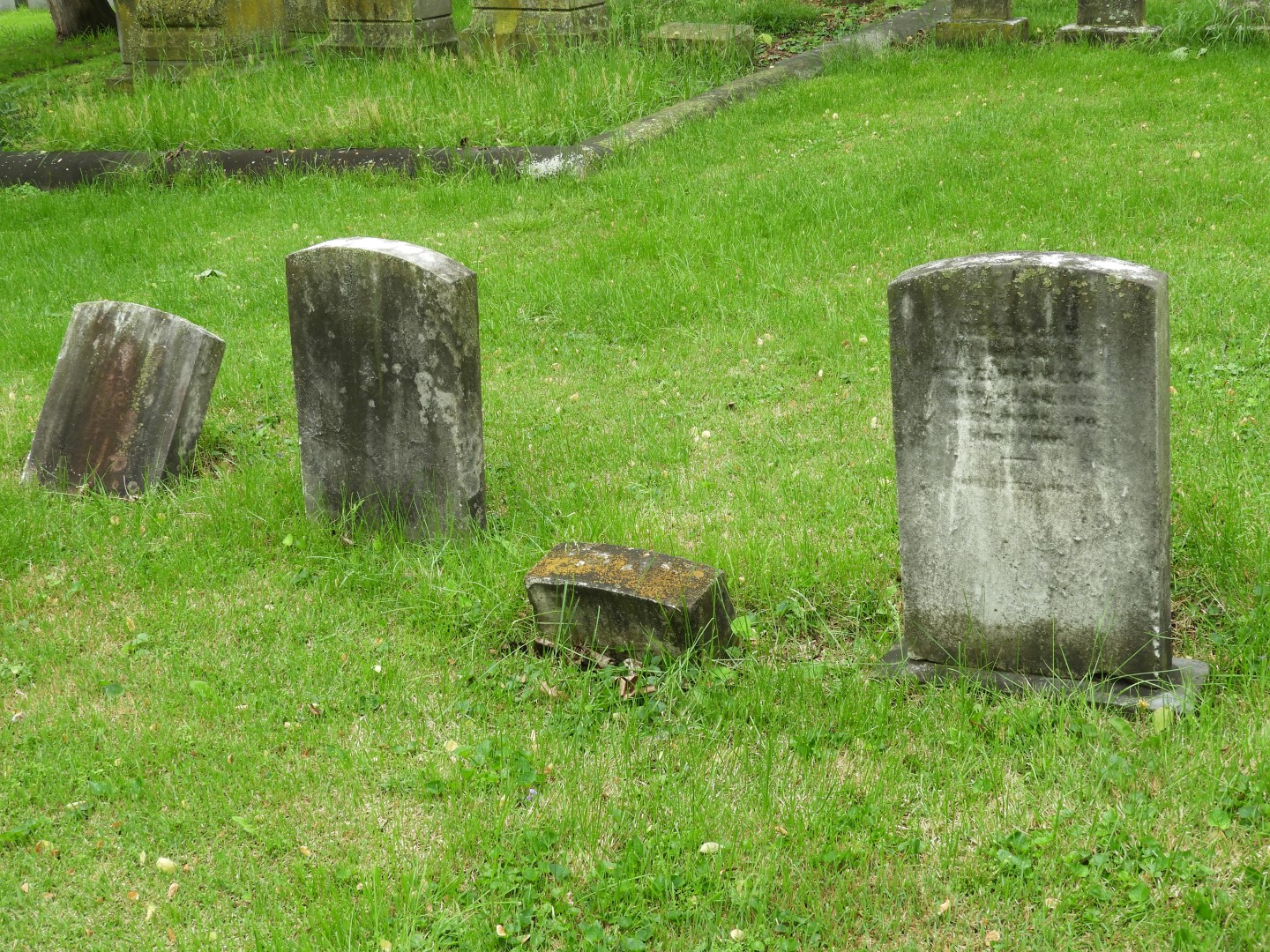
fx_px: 1834
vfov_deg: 29.1
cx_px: 635
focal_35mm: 50
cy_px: 476
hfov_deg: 38.2
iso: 100
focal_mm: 9
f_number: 4
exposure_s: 1/60
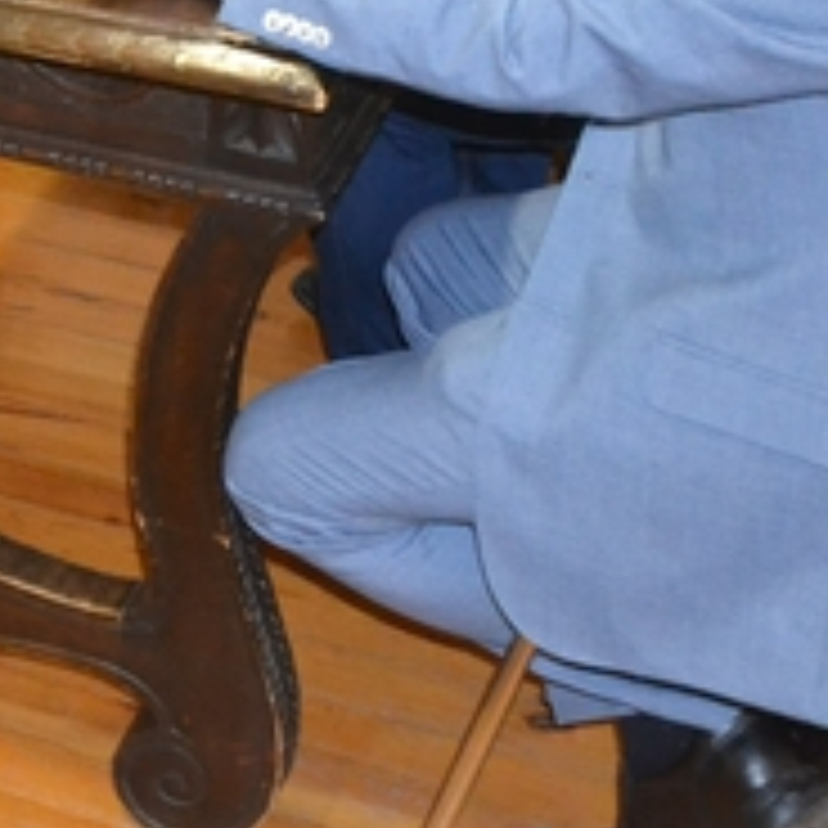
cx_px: -724
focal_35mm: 100
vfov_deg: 16.5
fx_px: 2706
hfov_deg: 14.9
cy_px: -236
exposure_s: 1/100
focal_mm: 18
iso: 3200
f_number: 7.1
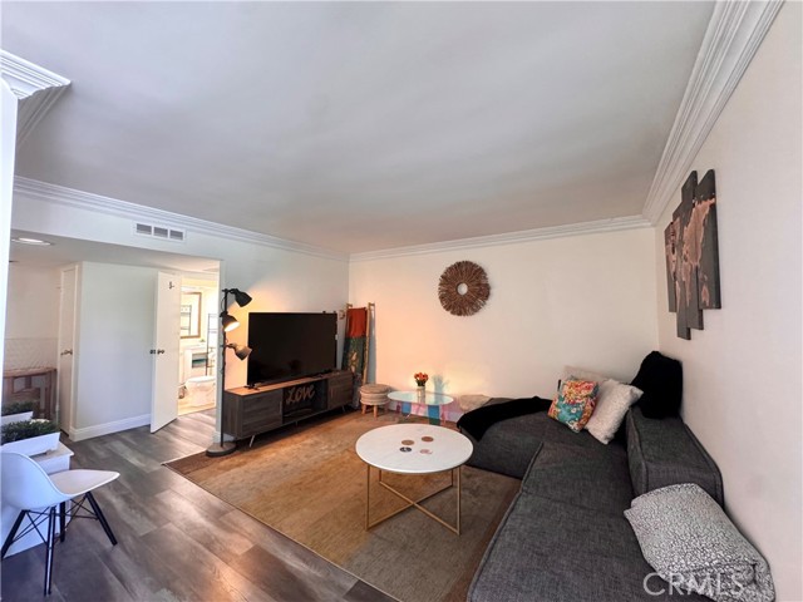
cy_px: 301
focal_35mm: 14
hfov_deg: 102.1
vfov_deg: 85.7
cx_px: 402
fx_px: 325
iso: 320
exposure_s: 1/60
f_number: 2.2
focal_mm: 2.22
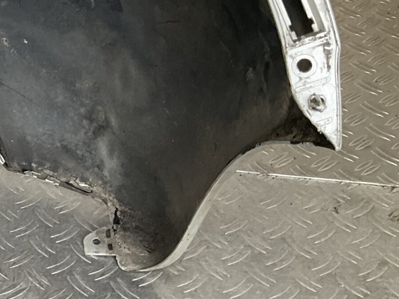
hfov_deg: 21.2
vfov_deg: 17.6
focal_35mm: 83
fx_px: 957
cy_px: 40
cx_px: -126
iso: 64
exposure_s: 1/120
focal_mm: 3
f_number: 1.8
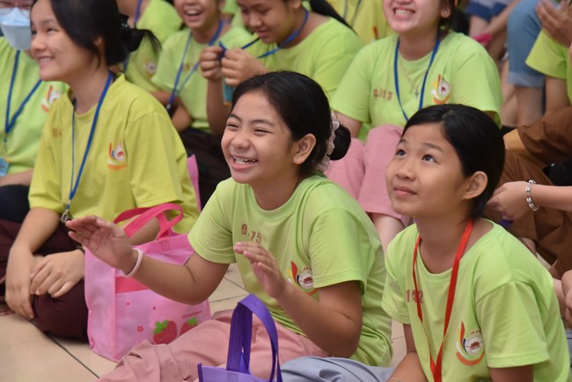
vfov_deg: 12.5
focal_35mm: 110
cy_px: 191
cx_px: 286
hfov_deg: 18.6
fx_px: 1748
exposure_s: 1/125
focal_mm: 110
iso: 2000
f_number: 5.6
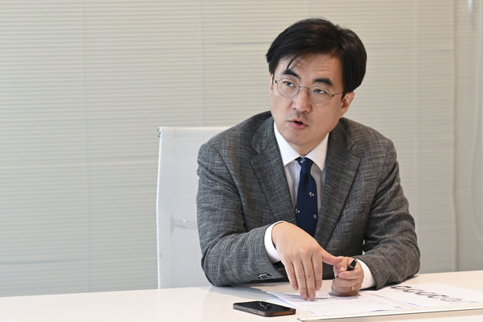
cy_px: 161
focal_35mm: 145
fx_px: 1945
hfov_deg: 14.2
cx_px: 242
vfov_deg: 9.5
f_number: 4
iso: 1600
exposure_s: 1/125
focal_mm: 97
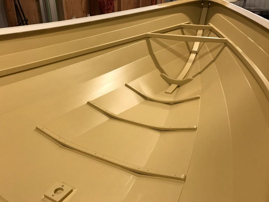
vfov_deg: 49.7
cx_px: 134
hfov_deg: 63.4
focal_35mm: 28
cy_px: 101
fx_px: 218
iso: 40
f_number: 1.8
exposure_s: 1/24
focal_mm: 3.99
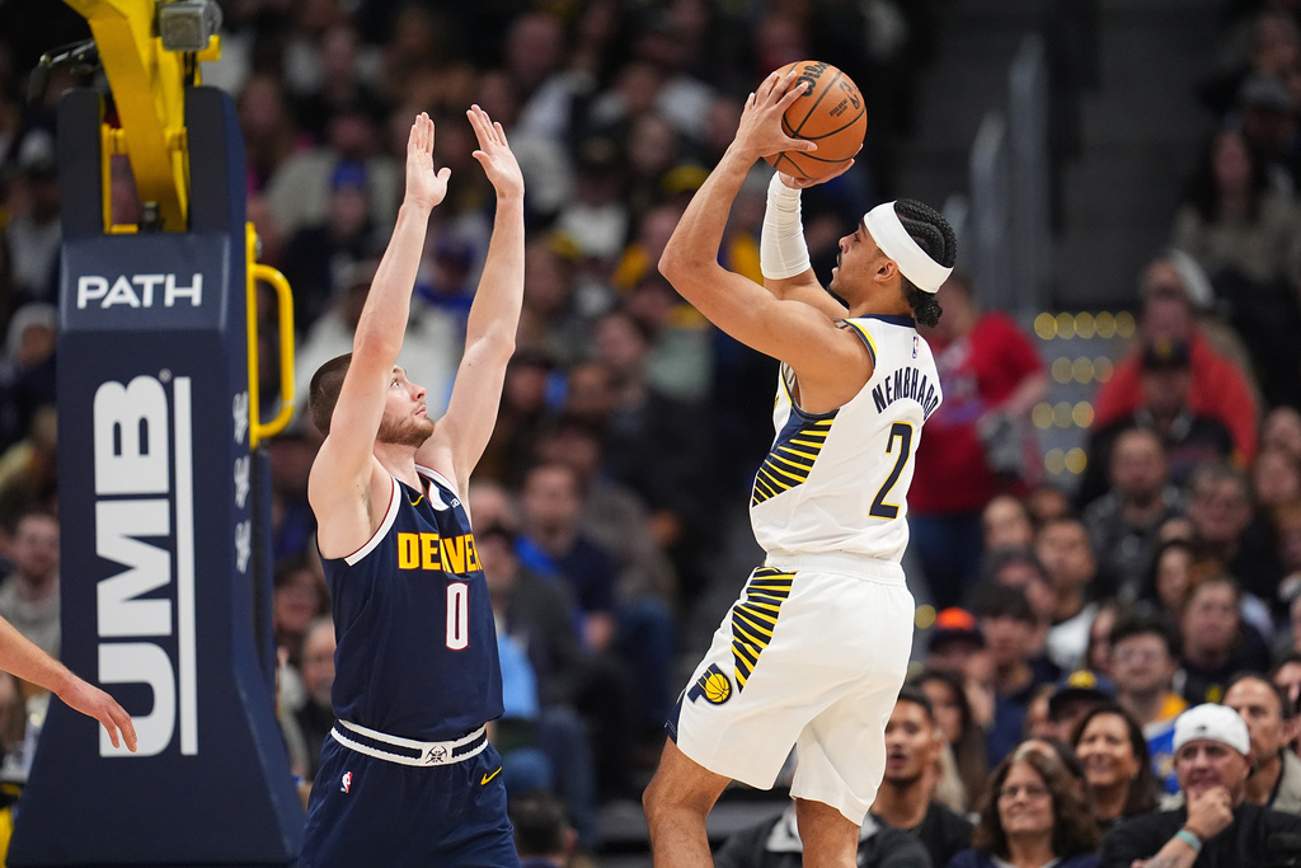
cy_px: 434
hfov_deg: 5.2
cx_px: 650
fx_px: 14457
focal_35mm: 400
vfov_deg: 3.4
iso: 5000
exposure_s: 1/1600
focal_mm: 400
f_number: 3.2
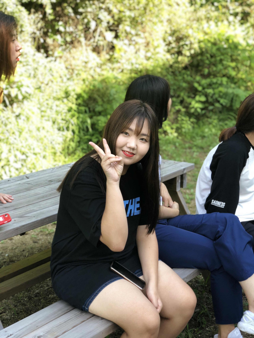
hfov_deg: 28.0
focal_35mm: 52
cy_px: 169
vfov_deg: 36.8
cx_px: 127
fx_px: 509
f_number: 2.4
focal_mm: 6
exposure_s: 1/60
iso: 20
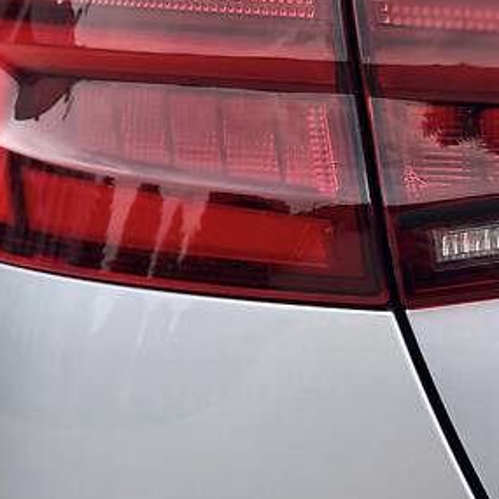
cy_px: 180
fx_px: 2104
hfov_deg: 13.4
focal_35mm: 129
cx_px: 471
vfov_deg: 13.5
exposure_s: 1/198
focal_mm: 6
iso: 16
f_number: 2.4
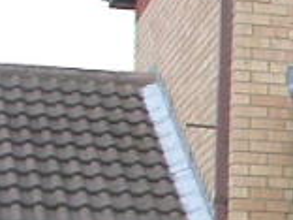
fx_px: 2895
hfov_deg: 5.6
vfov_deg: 4.3
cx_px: 687
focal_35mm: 342
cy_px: 273
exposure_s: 1/62.3
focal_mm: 10.9
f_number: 2.9
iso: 100
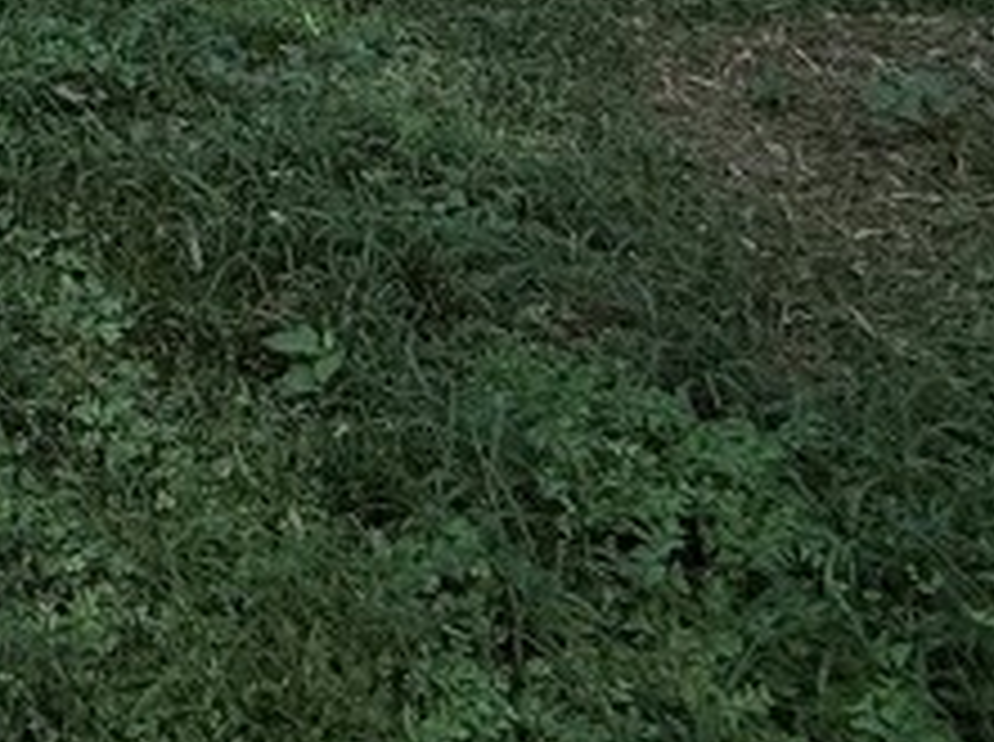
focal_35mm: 65
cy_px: -706
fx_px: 1863
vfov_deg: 17.1
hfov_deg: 21.6
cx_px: -706
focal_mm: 2.22
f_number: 2.2
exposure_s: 1/527
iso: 64
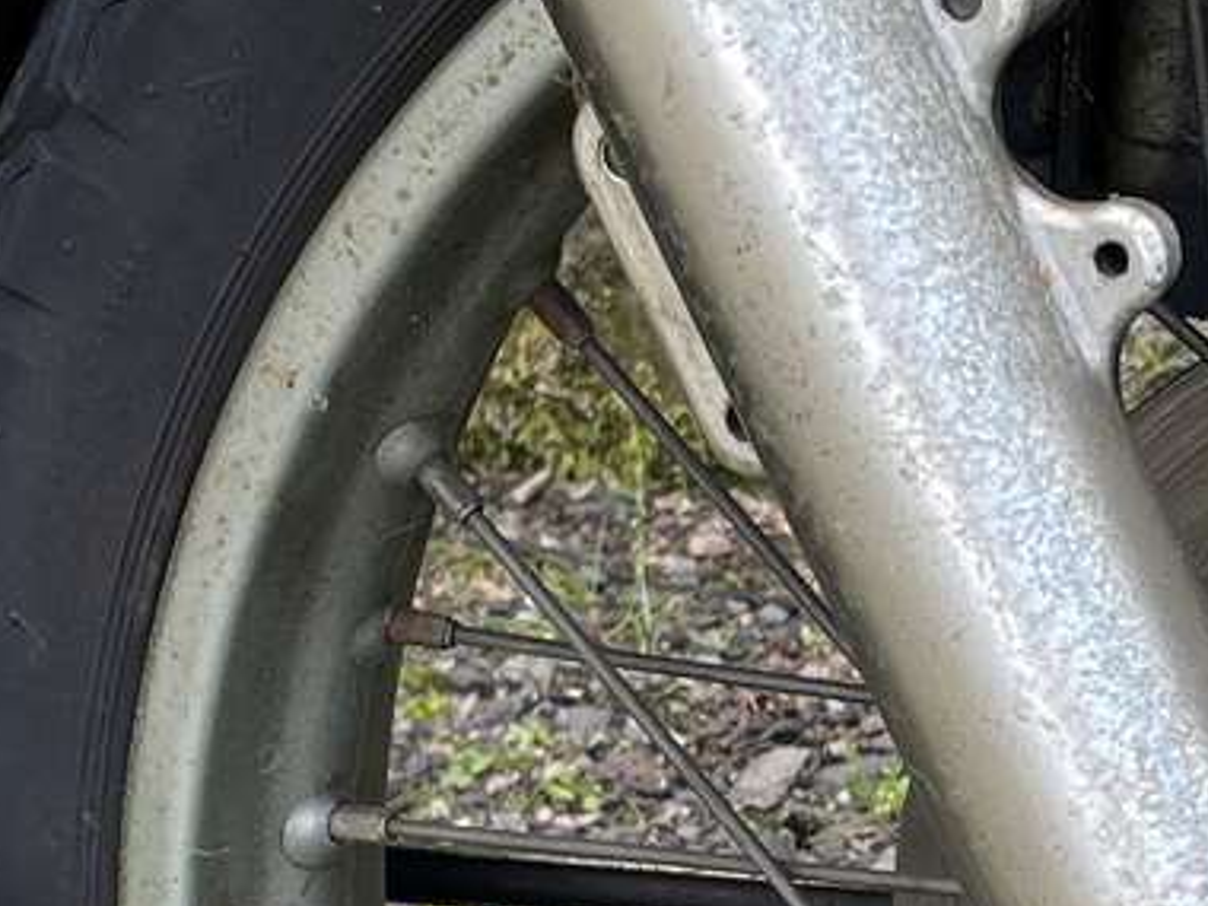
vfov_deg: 10.7
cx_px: 1322
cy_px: 890
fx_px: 4781
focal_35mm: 137
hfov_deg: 14.1
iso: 32
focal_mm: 4.2
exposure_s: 1/121
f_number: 1.6
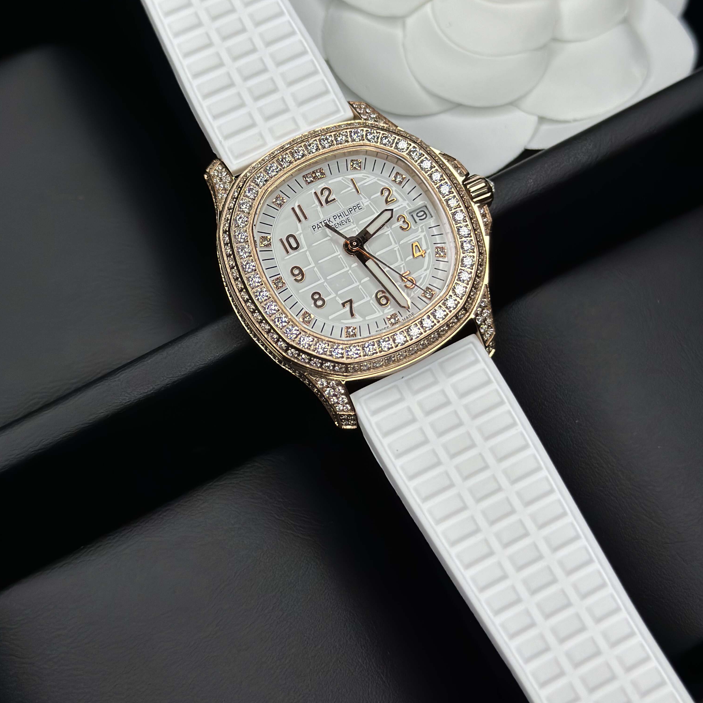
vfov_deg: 30.0
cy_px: 286
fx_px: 1310
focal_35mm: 57
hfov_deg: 30.0
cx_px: 353
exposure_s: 1/843
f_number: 1.78
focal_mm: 6.86
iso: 80
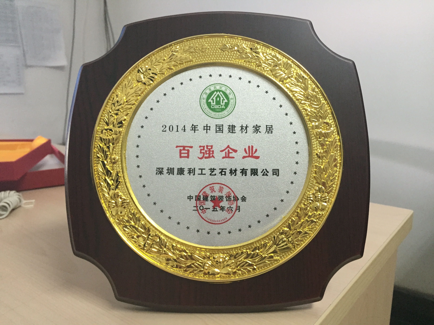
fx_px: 364
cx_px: 217
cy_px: 162
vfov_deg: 48.2
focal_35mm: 29
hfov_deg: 61.7
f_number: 2.2
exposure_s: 1/33
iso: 200
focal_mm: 4.15
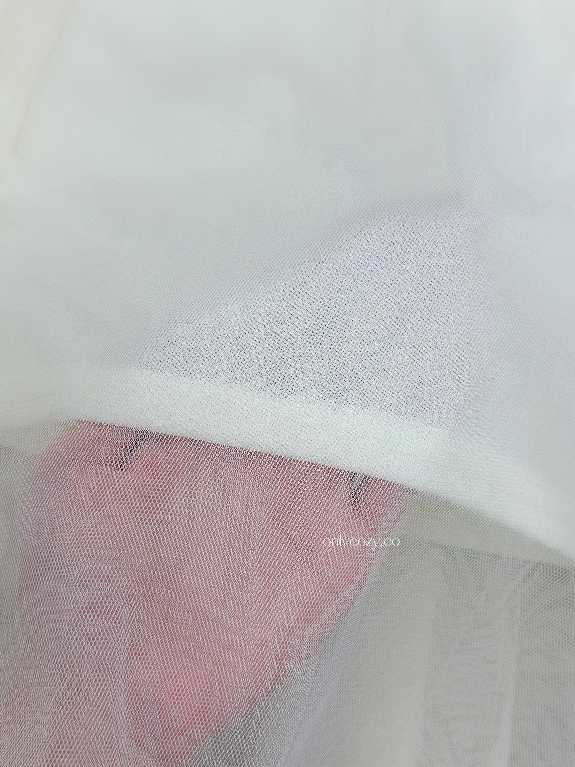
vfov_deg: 39.7
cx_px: 288
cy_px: 384
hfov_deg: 30.3
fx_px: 1063
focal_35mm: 48
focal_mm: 6.86
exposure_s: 1/153
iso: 64
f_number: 1.78
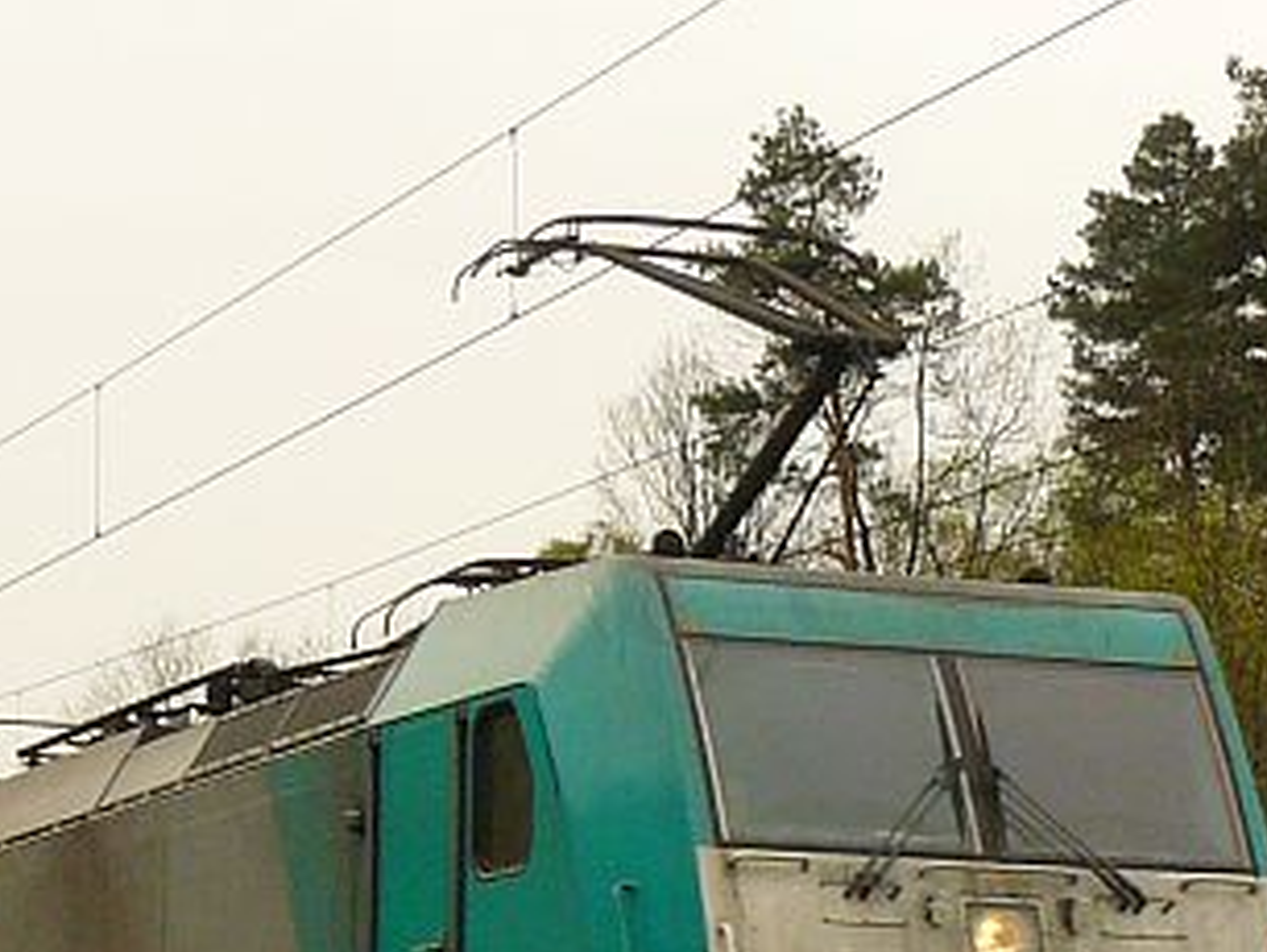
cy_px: 1064
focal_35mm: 145
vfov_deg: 10.1
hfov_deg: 13.6
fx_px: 5311
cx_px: 426
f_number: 5.6
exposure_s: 1/200
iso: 100
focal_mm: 6.1
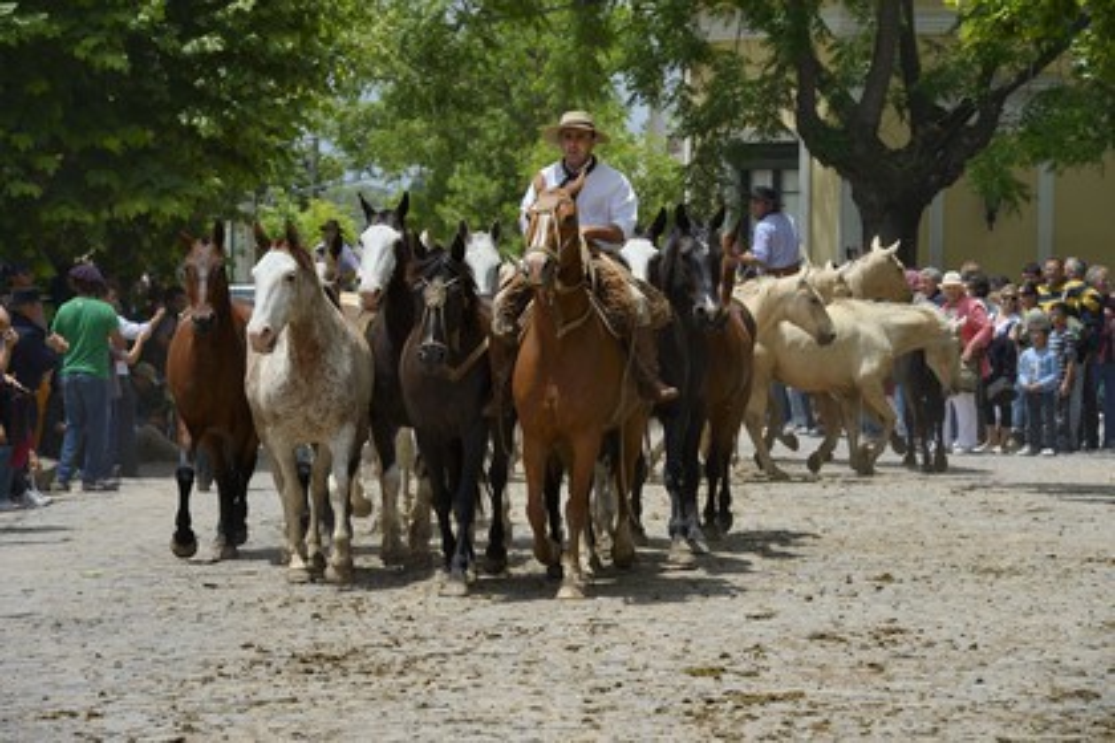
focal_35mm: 185
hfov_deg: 11.1
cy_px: 372
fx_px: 5729
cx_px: 558
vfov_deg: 7.4
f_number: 11
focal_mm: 185
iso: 400
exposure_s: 1/500
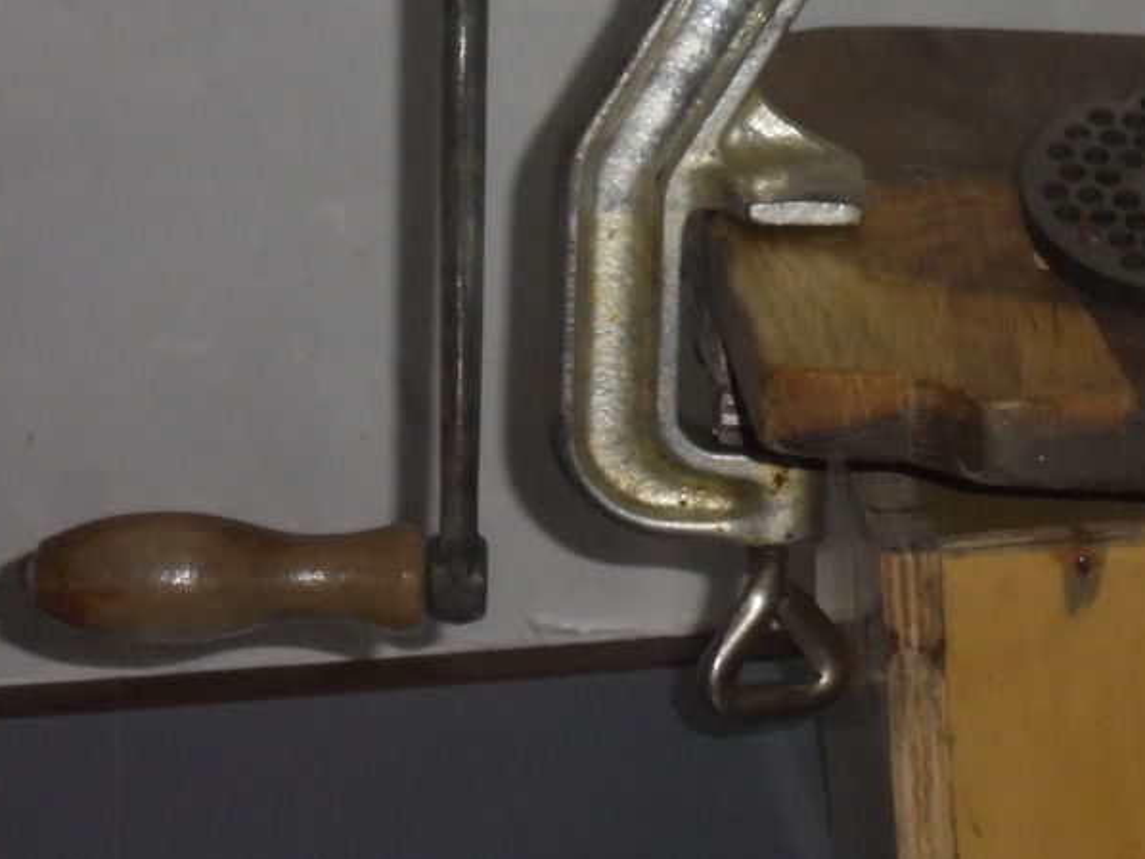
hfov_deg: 9.7
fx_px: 6750
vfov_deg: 7.3
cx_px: 751
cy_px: 147
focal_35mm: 204
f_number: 5.6
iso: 400
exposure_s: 1/60
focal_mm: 21.8
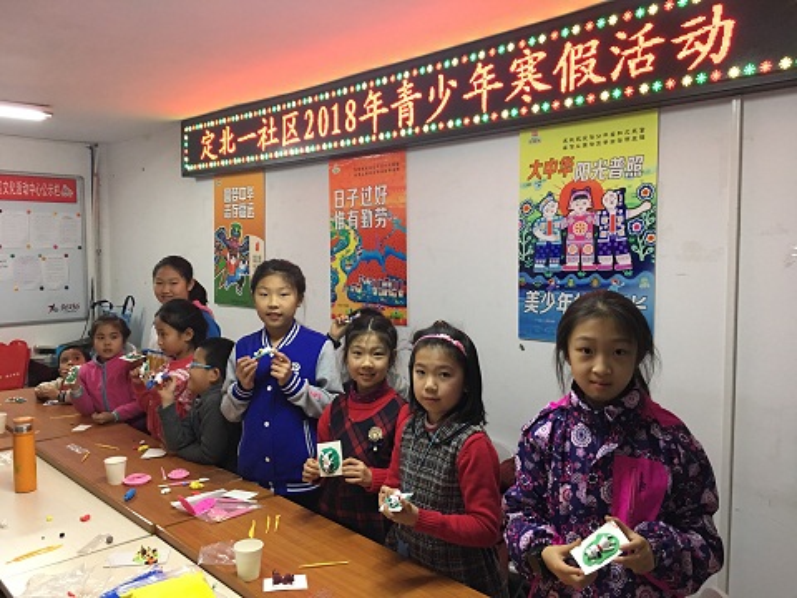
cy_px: 299
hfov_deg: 61.7
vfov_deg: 48.2
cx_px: 398
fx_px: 668
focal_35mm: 29
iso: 125
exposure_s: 1/17
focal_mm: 4.15
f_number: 2.2
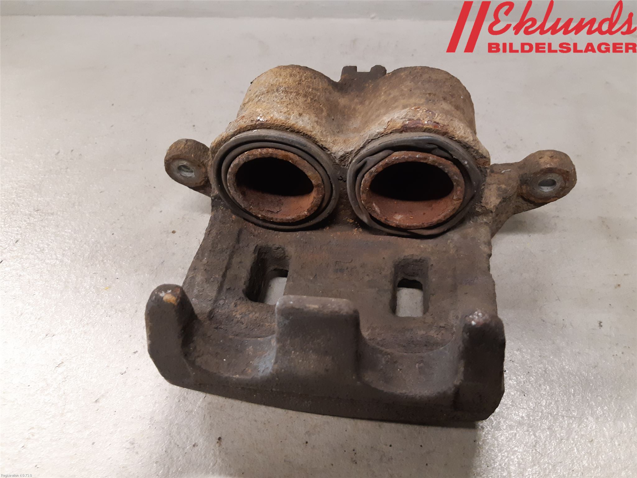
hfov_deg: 67.3
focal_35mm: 26
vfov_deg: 53.1
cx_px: 318
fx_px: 478
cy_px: 239
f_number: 1.7
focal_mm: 3.93
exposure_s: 1/50
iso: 250
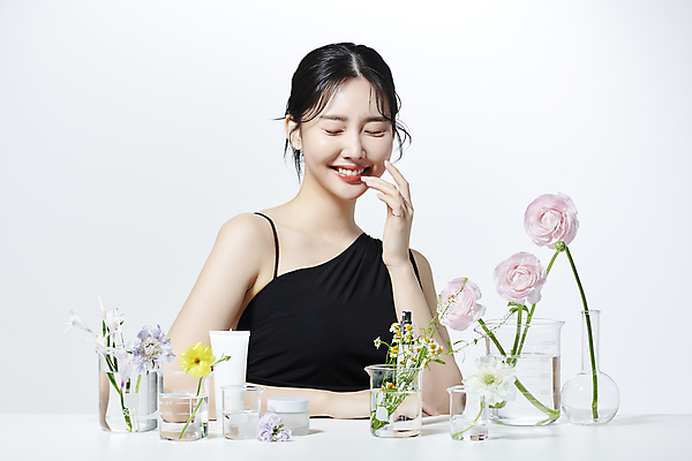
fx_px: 2018
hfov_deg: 19.5
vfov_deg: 13.0
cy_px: 230
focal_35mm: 105
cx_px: 346
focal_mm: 105
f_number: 13
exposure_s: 1/125
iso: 64
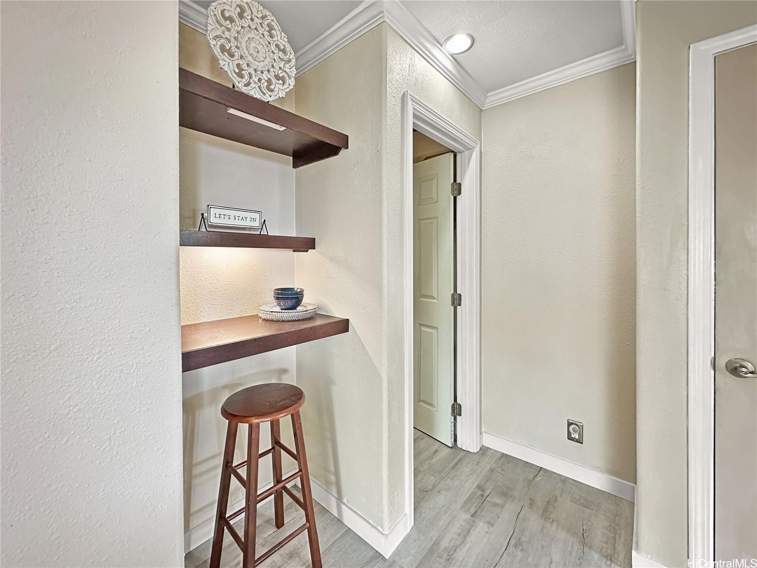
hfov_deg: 102.1
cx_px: 378
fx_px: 306
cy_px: 284
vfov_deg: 85.7
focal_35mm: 14
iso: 2500
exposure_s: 1/15
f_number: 2.2
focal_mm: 2.22
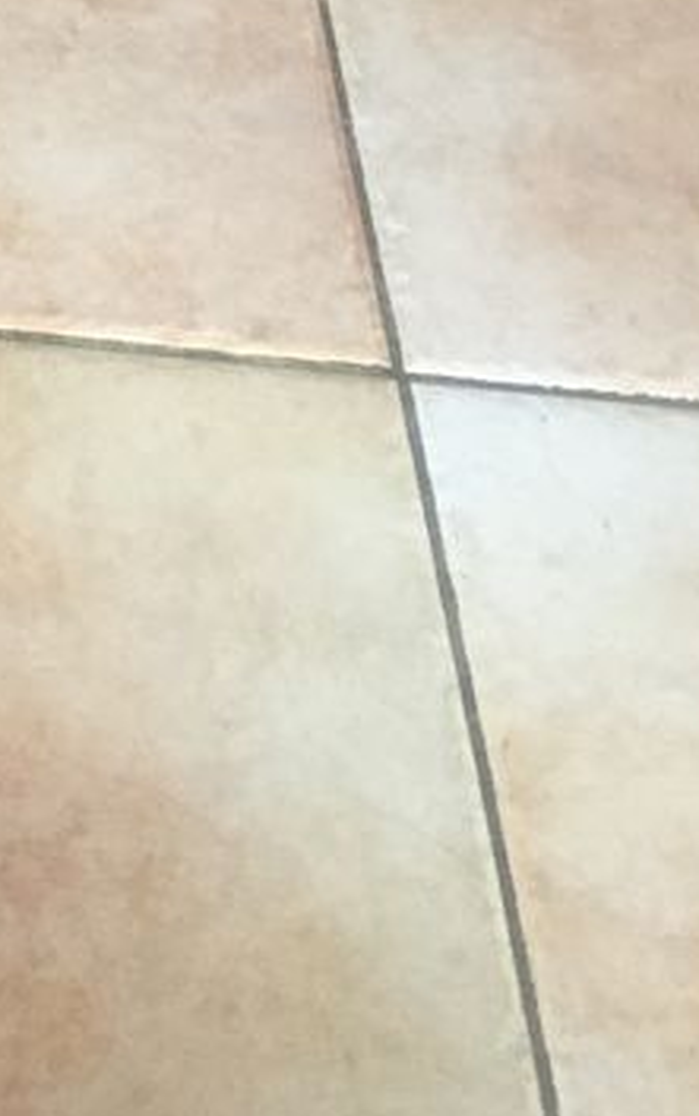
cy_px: -420
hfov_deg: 14.2
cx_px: -300
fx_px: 2649
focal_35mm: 87
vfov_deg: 21.1
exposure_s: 1/33
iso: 200
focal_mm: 4.15
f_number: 2.2
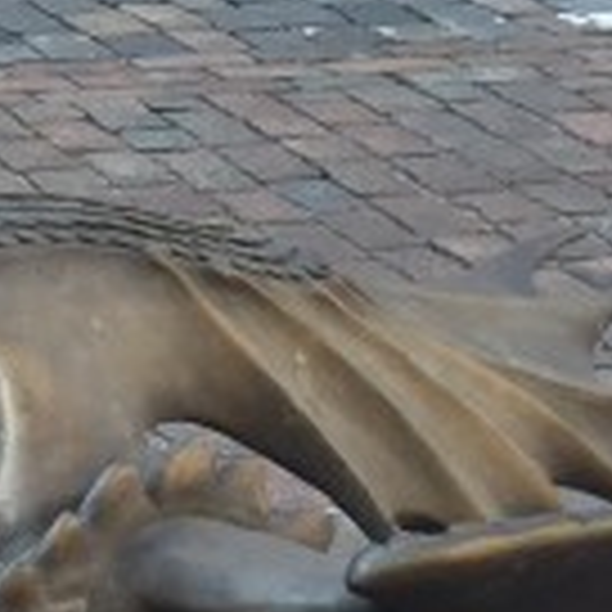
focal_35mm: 193
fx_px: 3860
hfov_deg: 7.7
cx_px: -1314
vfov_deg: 9.1
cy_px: 202
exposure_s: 1/116
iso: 32
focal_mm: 4.15
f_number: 2.2
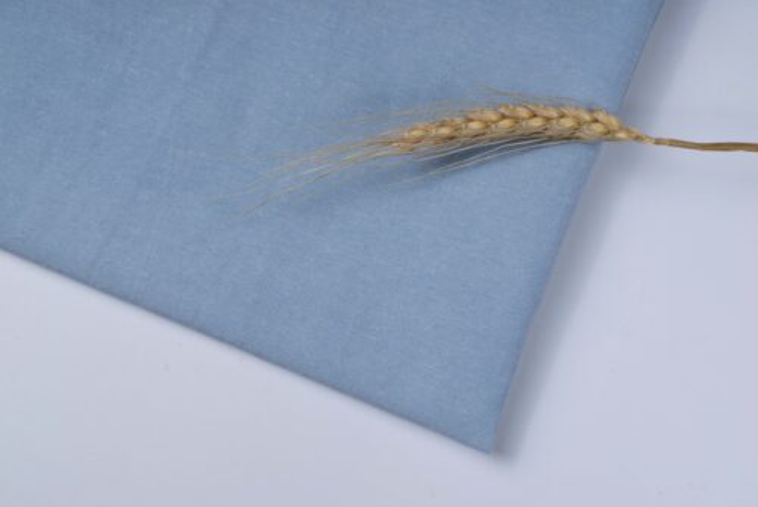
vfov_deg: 19.5
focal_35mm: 70
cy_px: 254
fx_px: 1475
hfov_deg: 28.8
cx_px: 379
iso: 50
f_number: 11
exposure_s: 1/125
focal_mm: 70
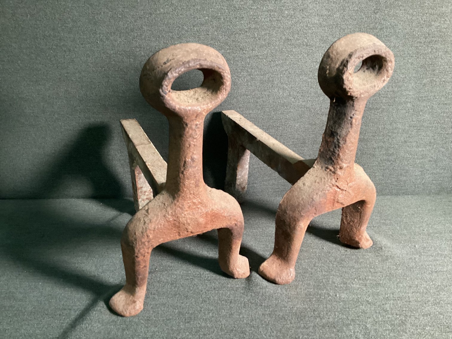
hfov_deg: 58.3
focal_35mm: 31
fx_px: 405
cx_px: 226
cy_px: 170
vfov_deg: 45.4
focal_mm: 3.3
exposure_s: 1/30
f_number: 2.4
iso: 400
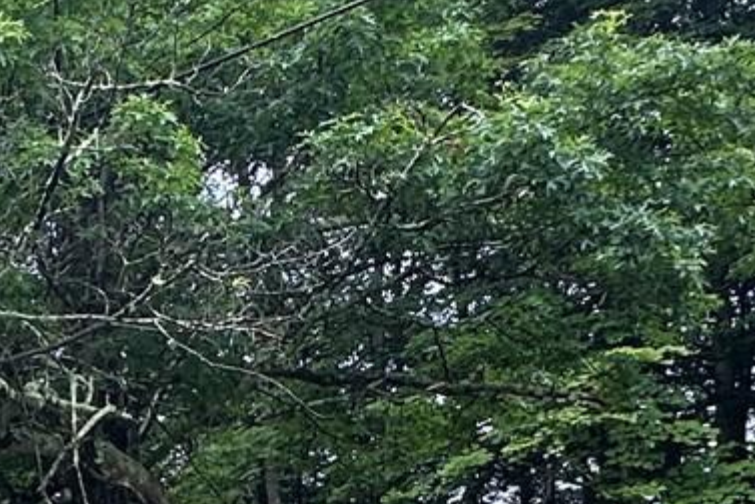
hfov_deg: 22.8
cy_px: 816
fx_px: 1658
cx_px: -226
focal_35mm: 79
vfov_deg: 15.6
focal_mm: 2.22
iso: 40
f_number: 2.2
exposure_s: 1/105
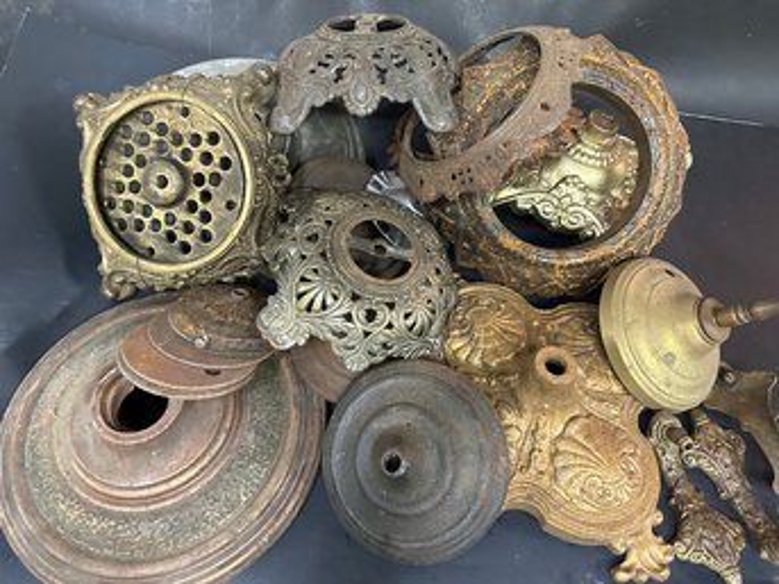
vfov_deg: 56.8
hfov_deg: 71.6
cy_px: 292
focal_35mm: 24
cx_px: 390
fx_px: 540
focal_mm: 6.86
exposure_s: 1/60
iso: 800
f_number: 1.78
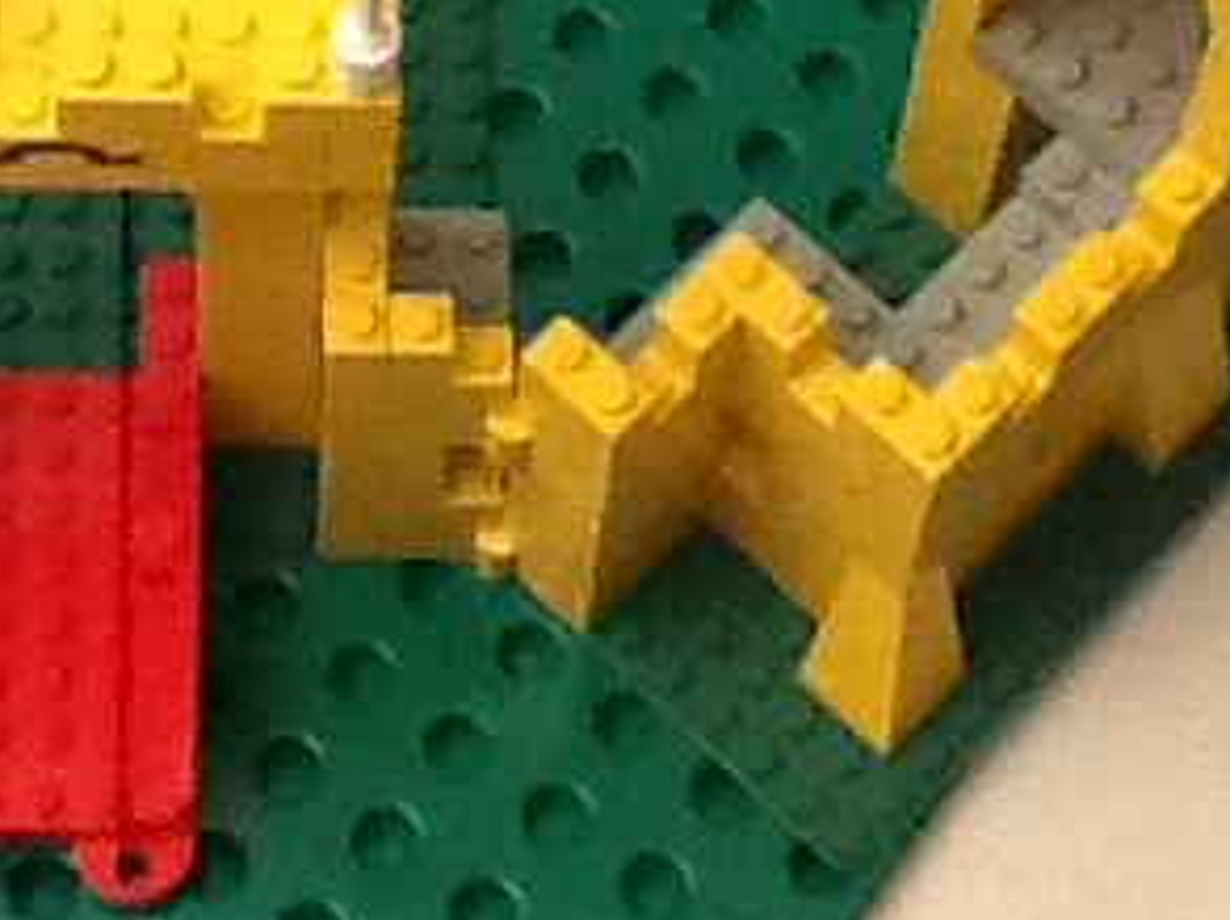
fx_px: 3726
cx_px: 369
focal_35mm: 105
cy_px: -407
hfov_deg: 18.7
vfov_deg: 13.4
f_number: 2.4
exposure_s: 1/15
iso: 400
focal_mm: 2.03
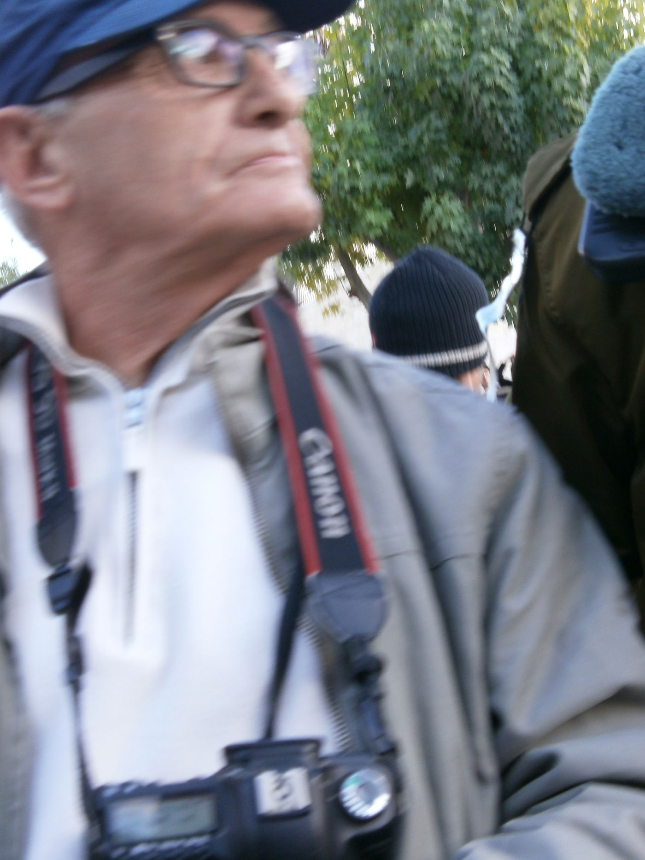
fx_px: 1565
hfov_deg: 23.3
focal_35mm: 63
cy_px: 430
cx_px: 322
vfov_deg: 30.7
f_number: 4.6
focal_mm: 11.1
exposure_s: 1/50
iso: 125
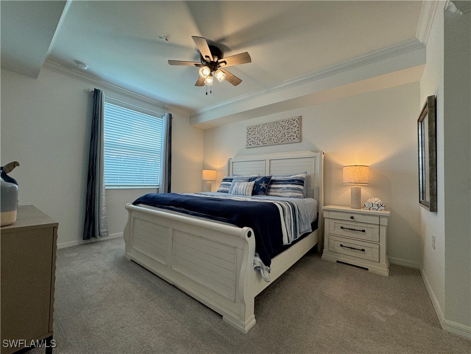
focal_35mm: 14
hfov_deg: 102.1
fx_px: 190
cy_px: 177
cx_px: 236
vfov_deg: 85.7
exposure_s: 1/120
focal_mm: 2.22
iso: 125
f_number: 2.2
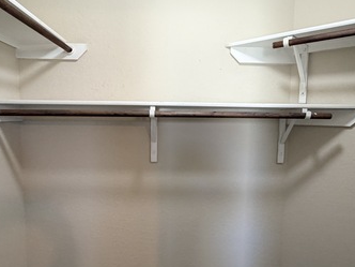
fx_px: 277
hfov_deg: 65.3
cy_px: 144
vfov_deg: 51.3
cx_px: 176
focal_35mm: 27
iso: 320
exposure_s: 1/60
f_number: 2.2
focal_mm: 2.22
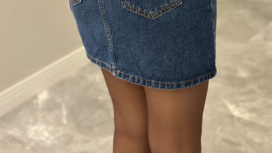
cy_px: -10
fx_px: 519
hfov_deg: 29.3
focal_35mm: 72
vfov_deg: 16.3
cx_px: 140
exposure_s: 1/33
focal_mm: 6.86
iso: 250
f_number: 1.78
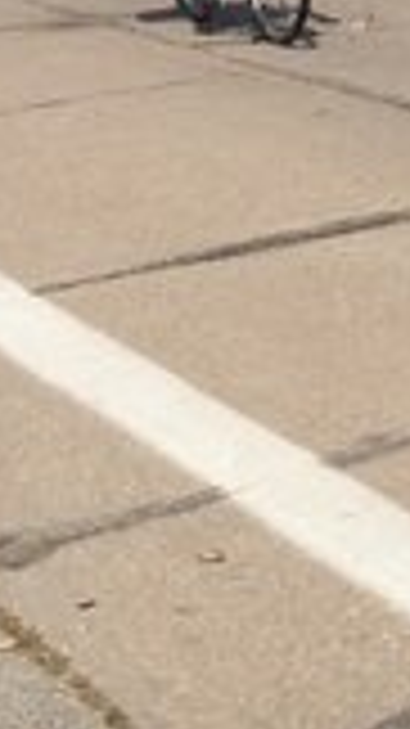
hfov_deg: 9.4
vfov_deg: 17.3
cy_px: -198
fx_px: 2264
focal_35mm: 117
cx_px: 942
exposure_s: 1/3165
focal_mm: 4.15
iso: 32
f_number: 2.2
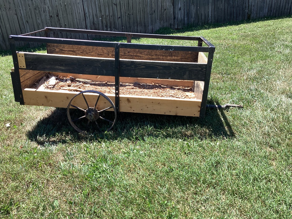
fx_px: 262
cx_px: 146
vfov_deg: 45.4
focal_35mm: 31
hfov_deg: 58.3
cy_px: 110
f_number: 2.4
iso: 25
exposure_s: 1/377
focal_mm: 3.3
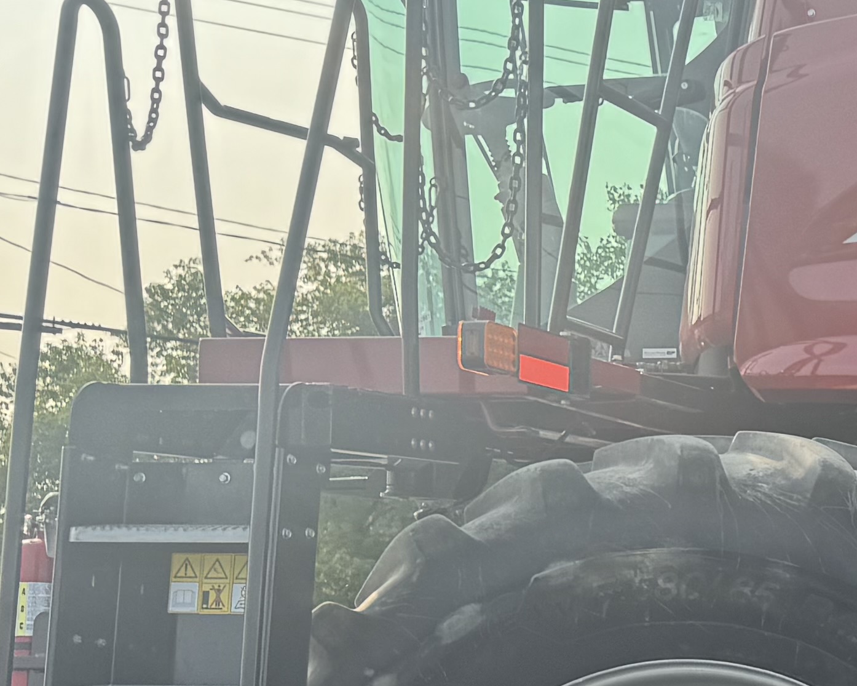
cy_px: 560
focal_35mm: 96
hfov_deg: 16.4
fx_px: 2435
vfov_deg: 15.9
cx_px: 1584
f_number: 1.78
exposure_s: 1/1721
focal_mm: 6.76
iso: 80
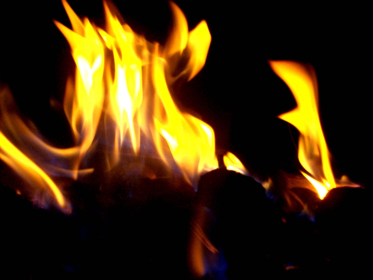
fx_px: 388
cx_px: 186
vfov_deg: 39.6
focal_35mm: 36
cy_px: 140
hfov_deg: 51.4
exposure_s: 1/8
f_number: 2.7
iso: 200
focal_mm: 6
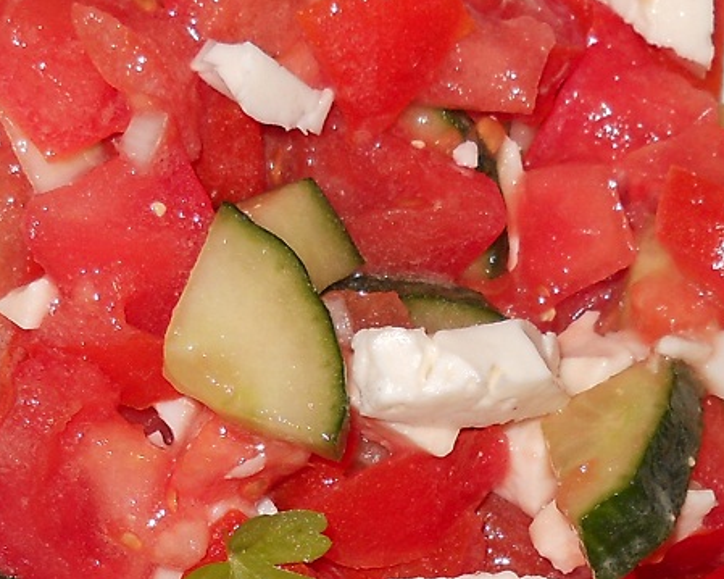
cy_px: 553
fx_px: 2742
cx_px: 291
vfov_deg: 11.9
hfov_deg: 15.0
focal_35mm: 128
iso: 80
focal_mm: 6.72
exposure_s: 1/30
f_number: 5.5
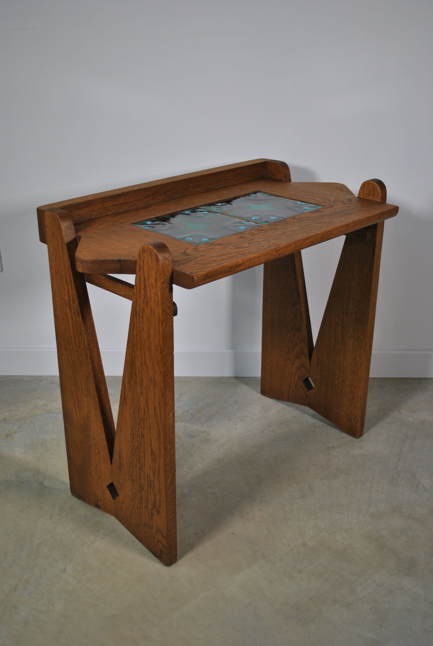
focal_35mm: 39
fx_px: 702
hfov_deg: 34.3
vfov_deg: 49.5
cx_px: 216
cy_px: 323
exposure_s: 1/125
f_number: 4.2
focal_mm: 26
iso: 200
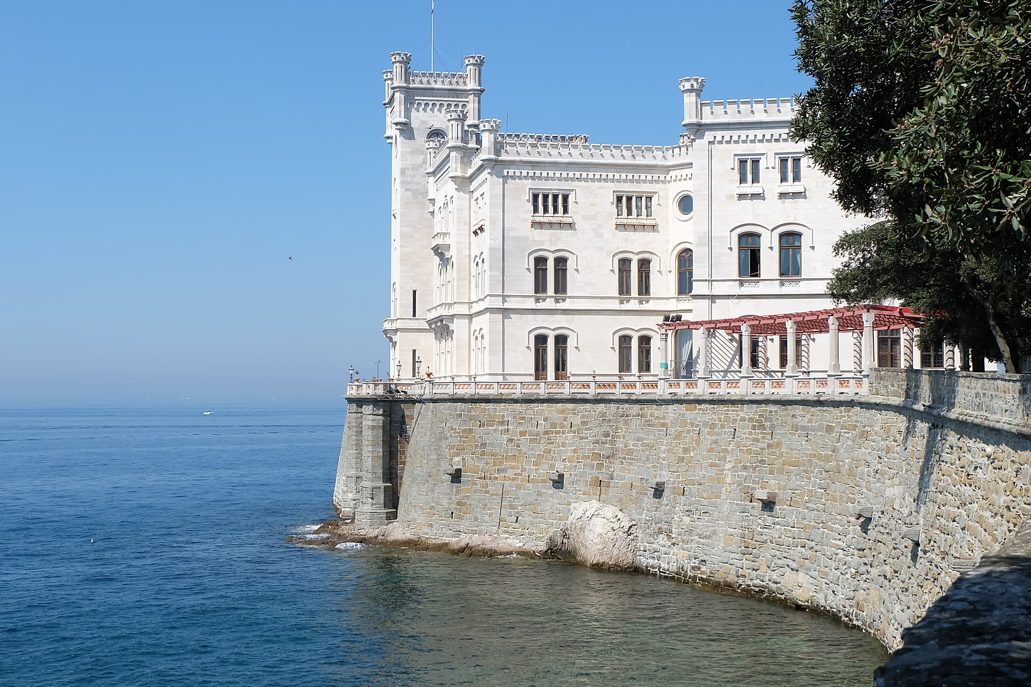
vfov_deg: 29.2
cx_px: 438
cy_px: 361
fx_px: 1317
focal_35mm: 46
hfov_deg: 42.6
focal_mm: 21.1
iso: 200
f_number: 9
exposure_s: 1/350
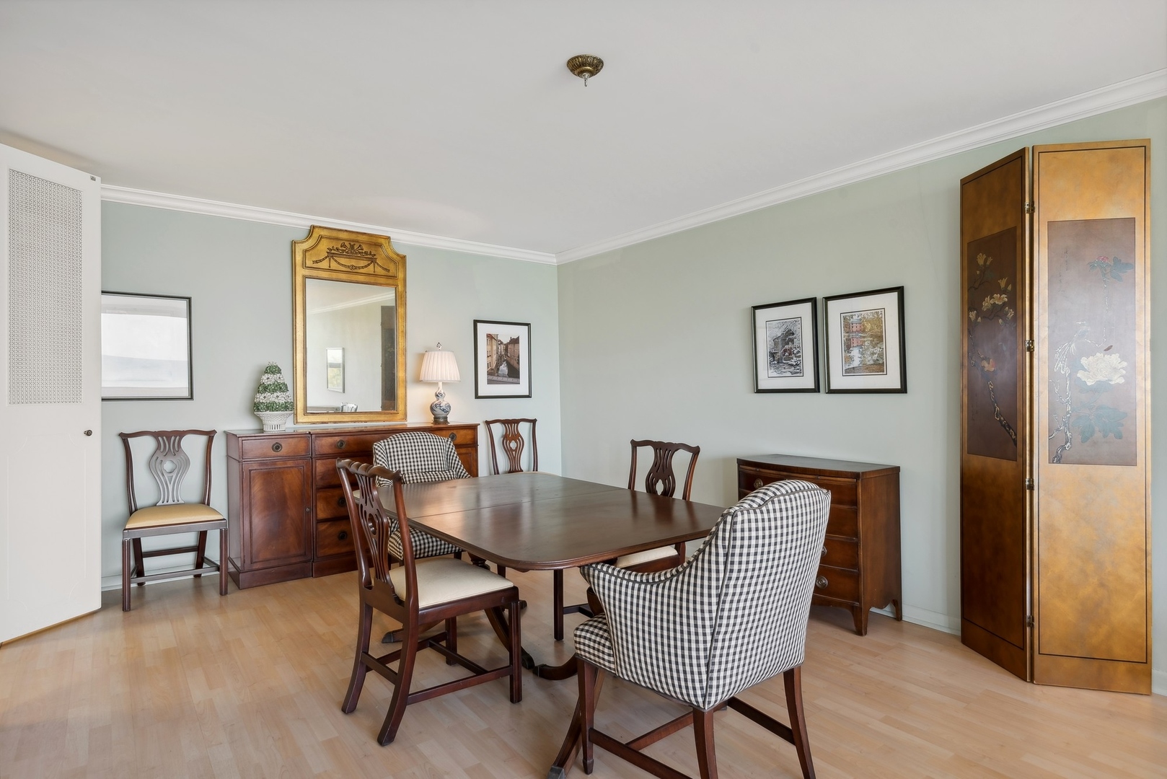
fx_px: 649
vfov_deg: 62.0
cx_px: 584
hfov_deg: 84.0
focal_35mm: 20
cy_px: 390
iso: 200
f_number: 9
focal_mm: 20
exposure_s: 1/5
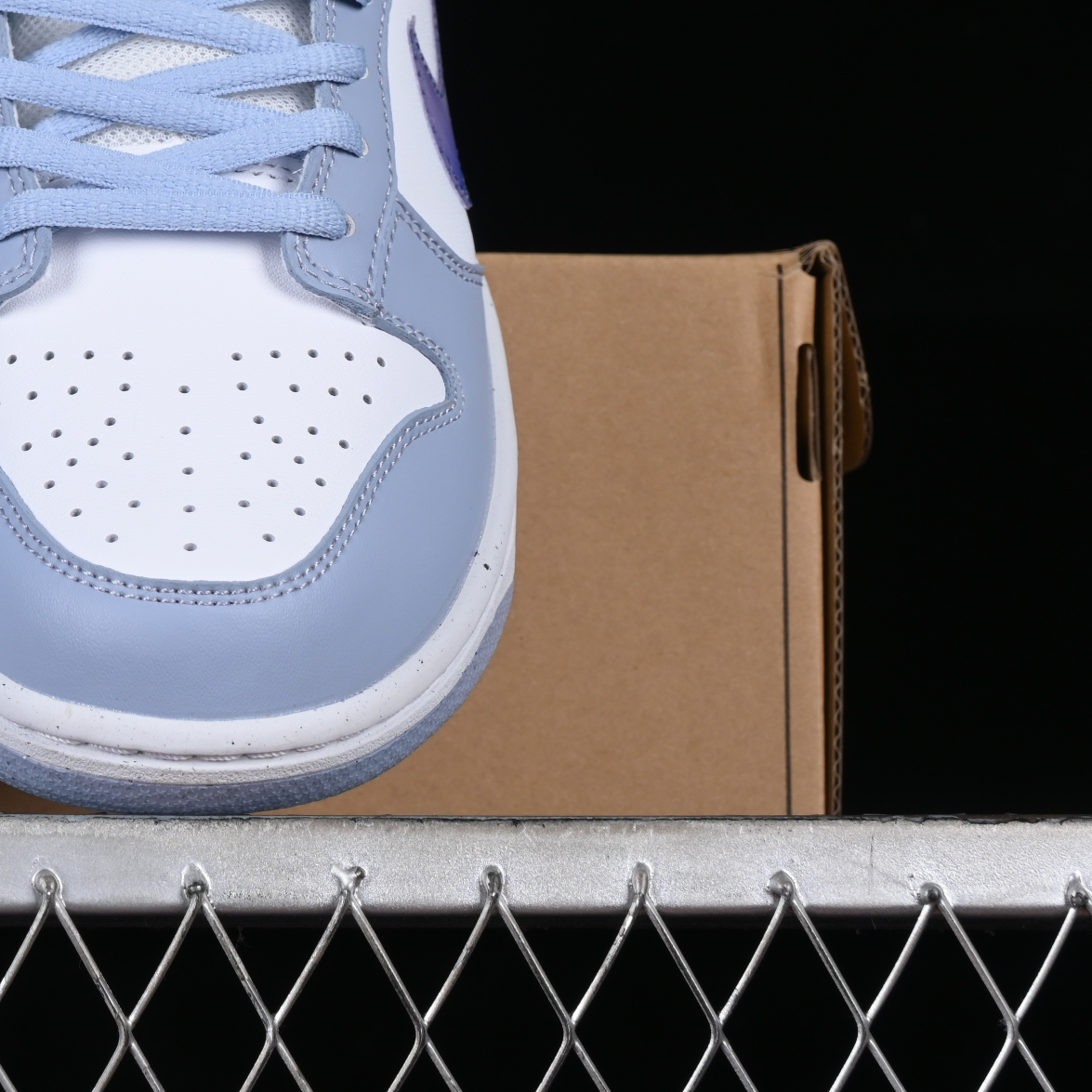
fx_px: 5389
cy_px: 288
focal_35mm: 151
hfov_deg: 11.4
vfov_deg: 11.5
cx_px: -84
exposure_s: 1/80
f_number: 8
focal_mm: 50
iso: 160
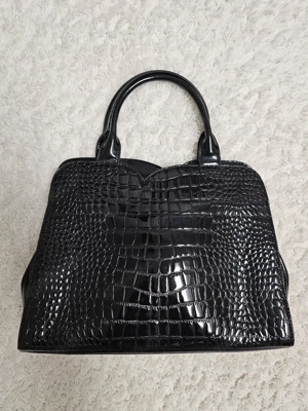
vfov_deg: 73.9
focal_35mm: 23
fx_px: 273
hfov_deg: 58.9
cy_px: 206
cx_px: 154
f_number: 1.7
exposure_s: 1/143
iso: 800
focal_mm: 6.3
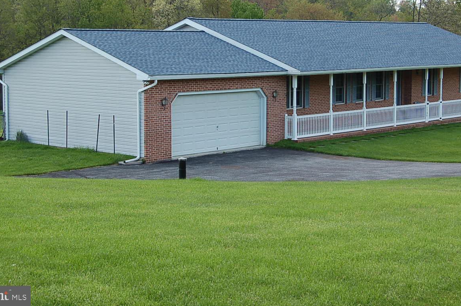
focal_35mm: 74
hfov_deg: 27.3
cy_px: 108
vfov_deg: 18.4
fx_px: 947
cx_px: 266
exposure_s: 1/200
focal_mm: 38
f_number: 7.1
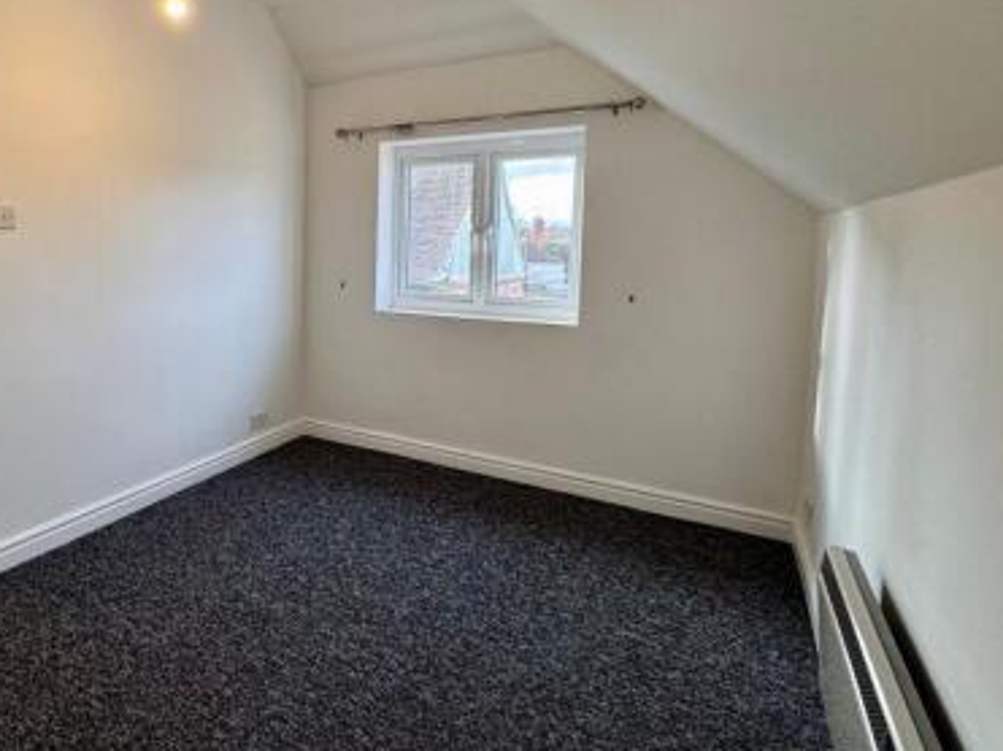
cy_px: 290
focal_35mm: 22
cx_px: 318
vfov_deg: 60.4
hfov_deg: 73.6
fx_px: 637
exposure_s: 1/100
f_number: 2.2
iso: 100
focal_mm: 2.22
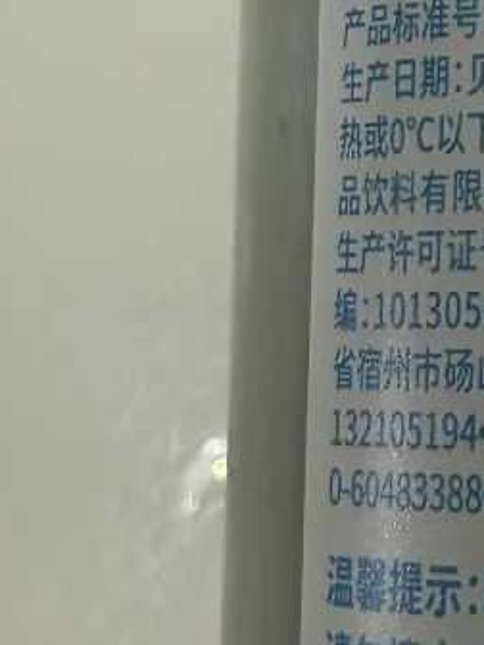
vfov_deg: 18.8
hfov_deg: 12.9
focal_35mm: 103
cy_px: 92
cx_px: 895
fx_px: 1920
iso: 320
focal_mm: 2.22
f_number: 2.2
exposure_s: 1/75
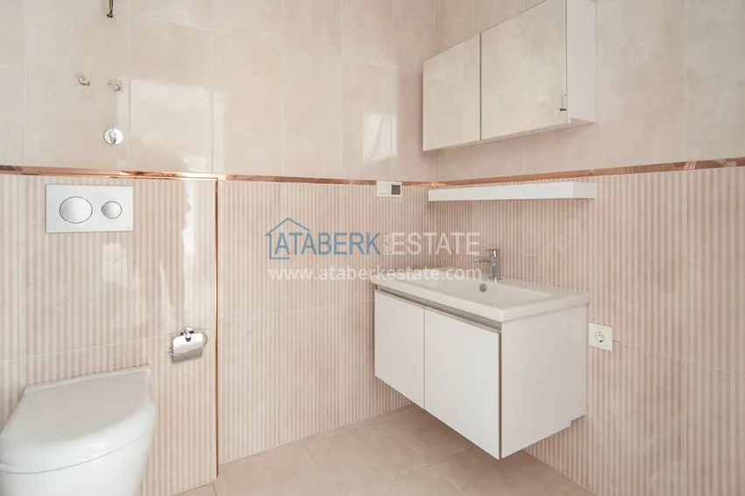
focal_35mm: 18
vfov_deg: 67.3
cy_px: 248
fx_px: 372
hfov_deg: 90.0
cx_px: 372
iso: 400
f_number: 4.5
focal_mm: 12
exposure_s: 1/80
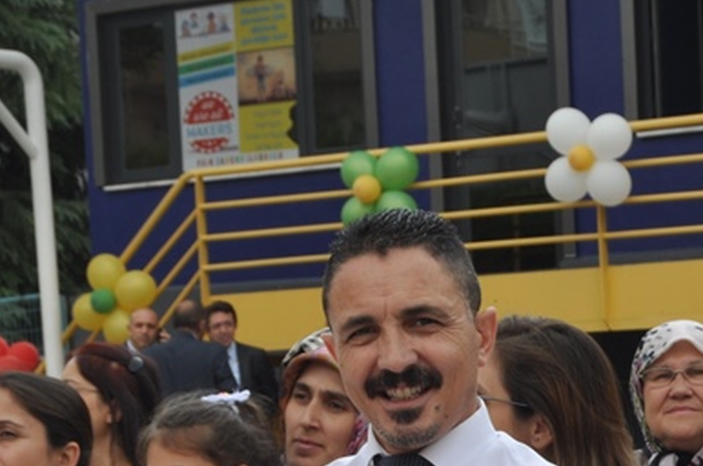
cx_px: 707
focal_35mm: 123
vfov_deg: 10.9
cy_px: 579
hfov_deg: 16.3
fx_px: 2404
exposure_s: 1/320
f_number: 8
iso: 200
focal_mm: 31
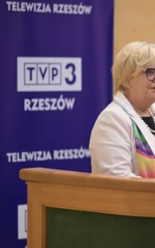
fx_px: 1303
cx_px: 175
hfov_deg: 6.8
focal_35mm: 193
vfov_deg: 10.9
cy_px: 124
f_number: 2.8
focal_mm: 125
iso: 1800
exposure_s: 1/160
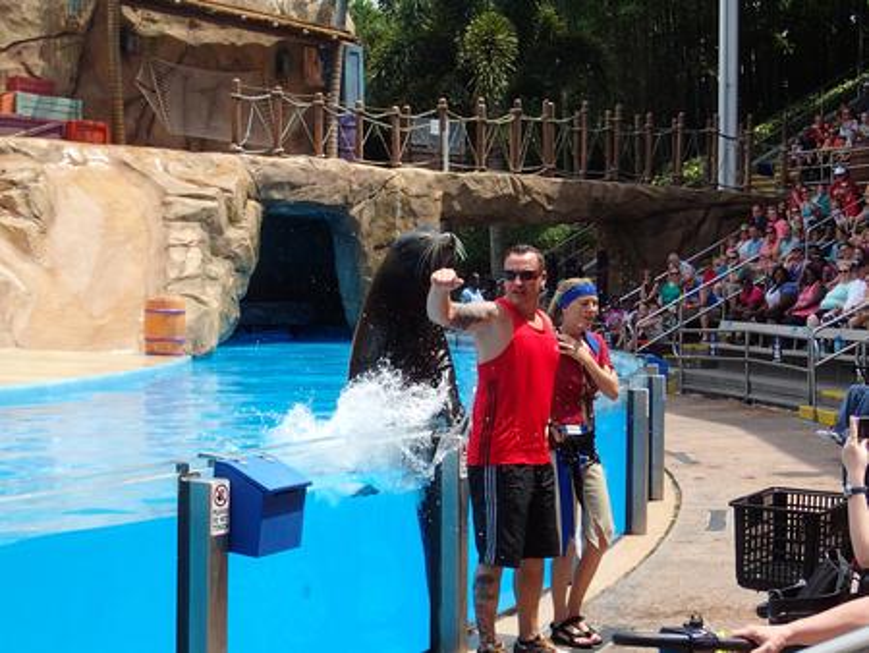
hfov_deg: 33.8
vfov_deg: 25.7
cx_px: 434
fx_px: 1432
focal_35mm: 57
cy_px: 326
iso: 200
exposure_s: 1/800
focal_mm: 10.3
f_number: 5
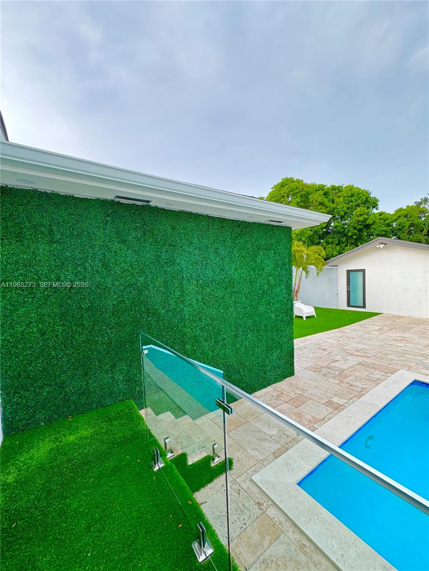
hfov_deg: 85.7
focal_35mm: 14
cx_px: 214
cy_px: 286
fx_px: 231
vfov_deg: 102.1
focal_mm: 2.22
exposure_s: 1/99
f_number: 2.2
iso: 40
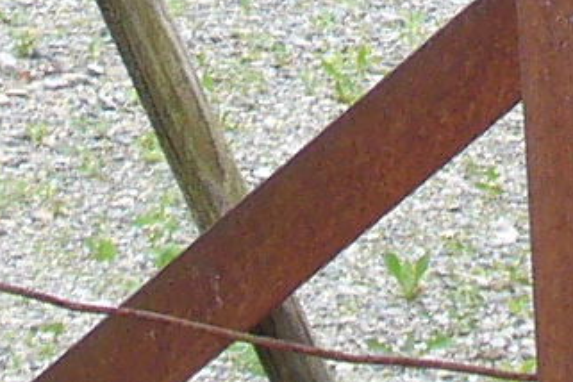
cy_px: -934
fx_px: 4886
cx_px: 698
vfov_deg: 4.3
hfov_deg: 6.7
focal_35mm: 307
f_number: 2.8
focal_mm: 6.1
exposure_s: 1/125
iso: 80
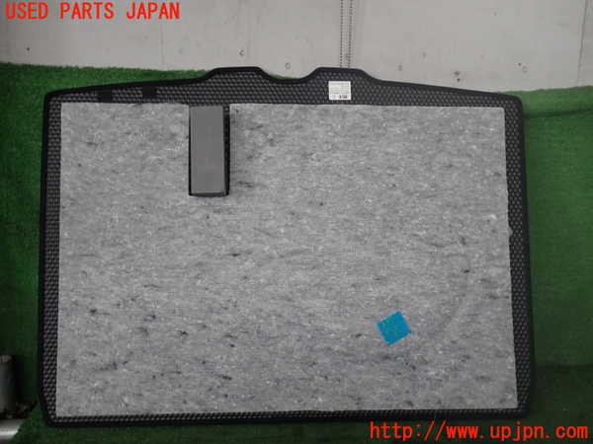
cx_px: 296
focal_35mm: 30
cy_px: 222
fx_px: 514
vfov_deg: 46.8
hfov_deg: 60.0
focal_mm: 5.4
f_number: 2.3
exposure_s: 1/125
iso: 160
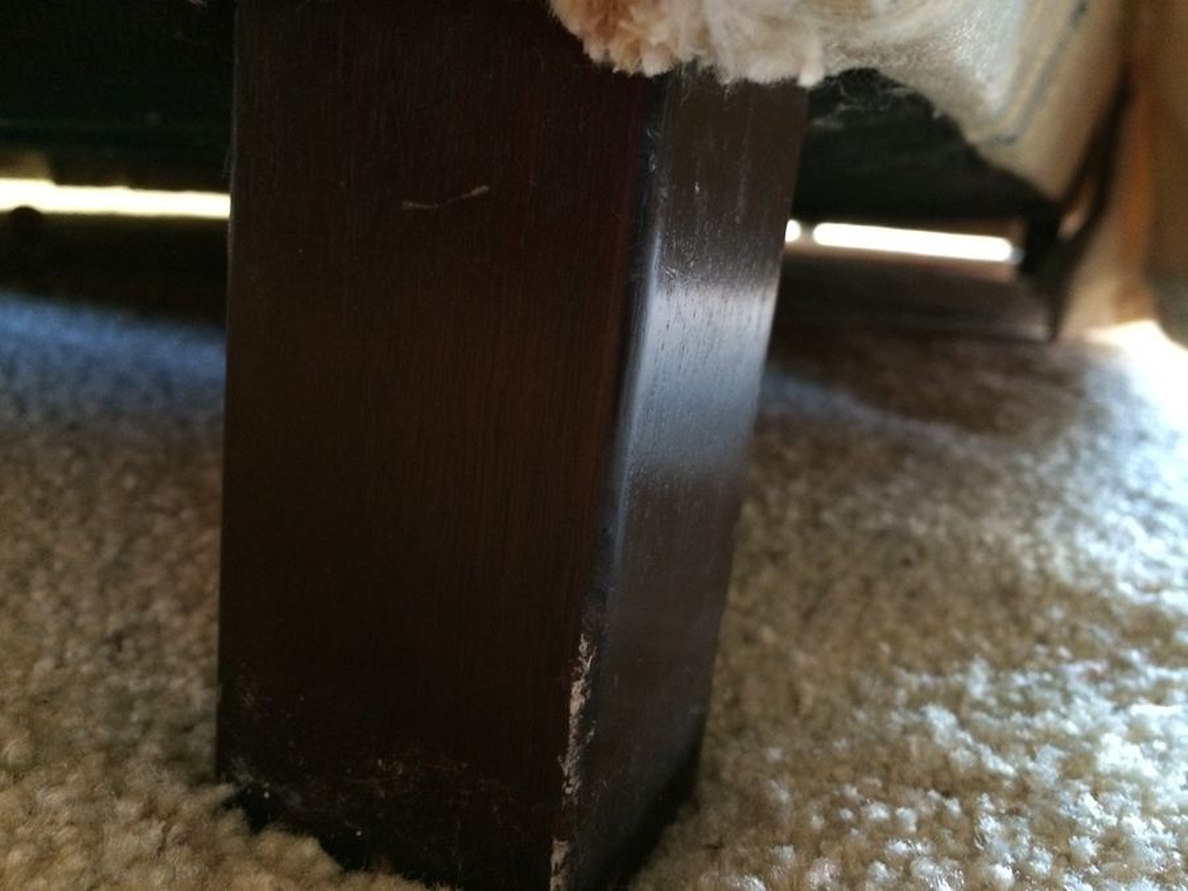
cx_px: 594
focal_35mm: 30
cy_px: 446
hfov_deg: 60.0
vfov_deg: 46.8
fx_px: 1030
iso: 400
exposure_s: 1/15
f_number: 2.2
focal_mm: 4.12
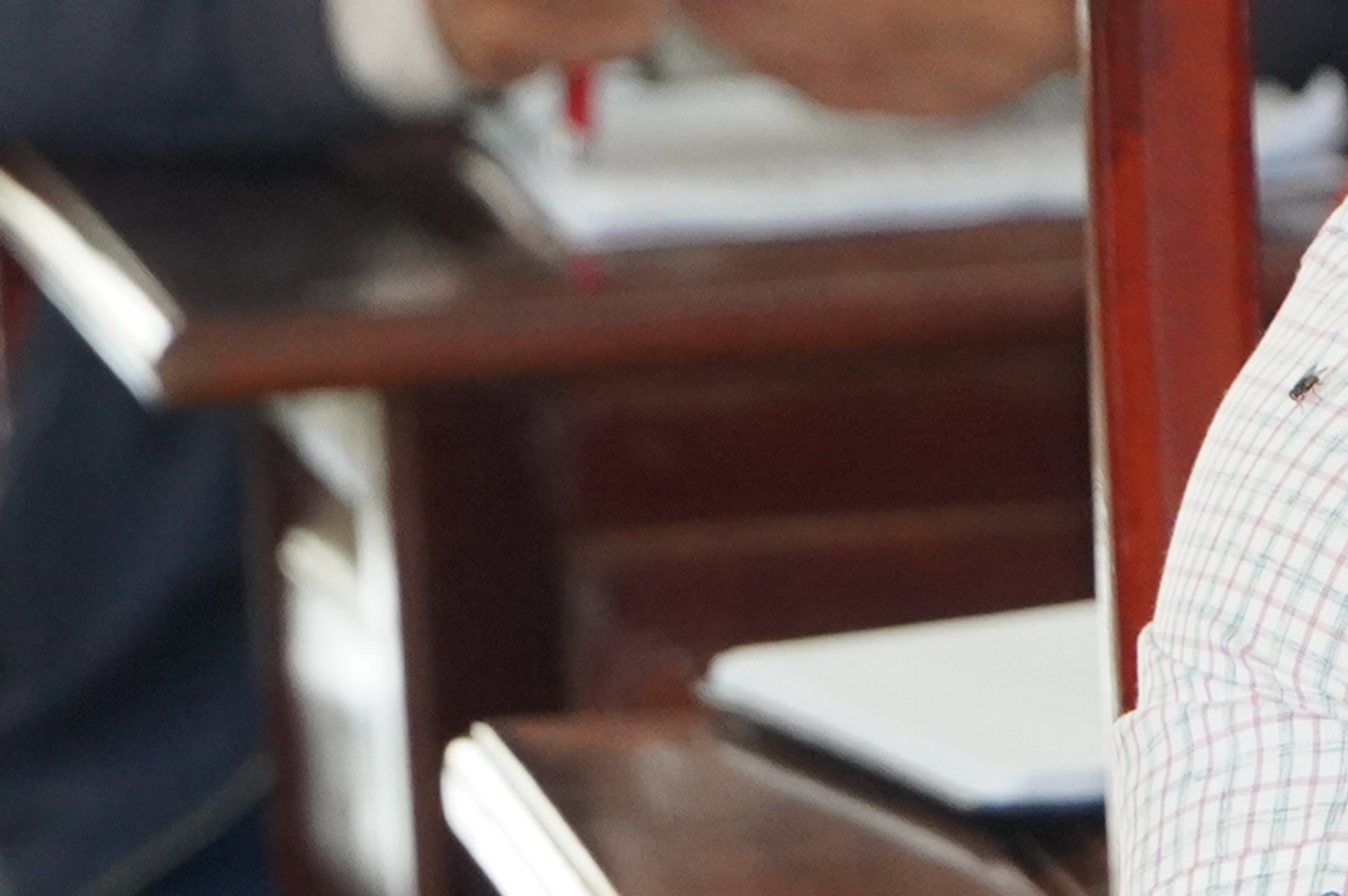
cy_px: 143
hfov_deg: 4.4
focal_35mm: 468
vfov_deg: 2.9
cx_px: 2421
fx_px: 17506
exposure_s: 1/160
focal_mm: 86
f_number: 5.6
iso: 2000
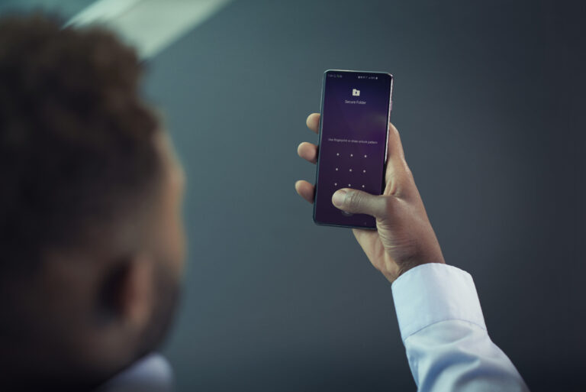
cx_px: 293
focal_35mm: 85
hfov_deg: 23.9
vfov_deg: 16.1
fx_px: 1384
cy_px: 196
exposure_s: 1/250
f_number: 2.2
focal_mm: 85
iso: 200
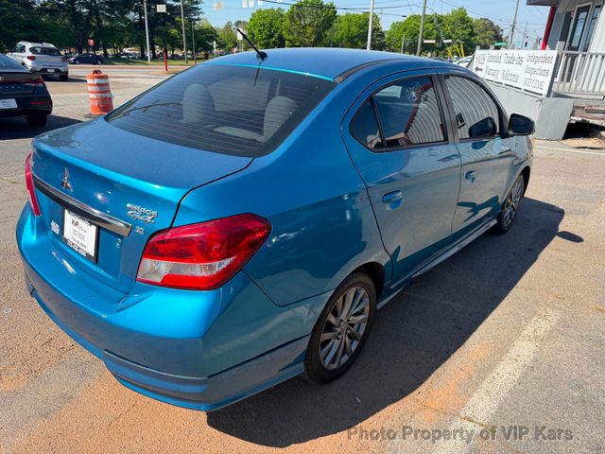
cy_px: 227
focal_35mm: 24
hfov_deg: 71.6
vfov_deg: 56.8
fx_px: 419
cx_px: 302
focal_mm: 6.76
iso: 100
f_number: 1.78
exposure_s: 1/3279
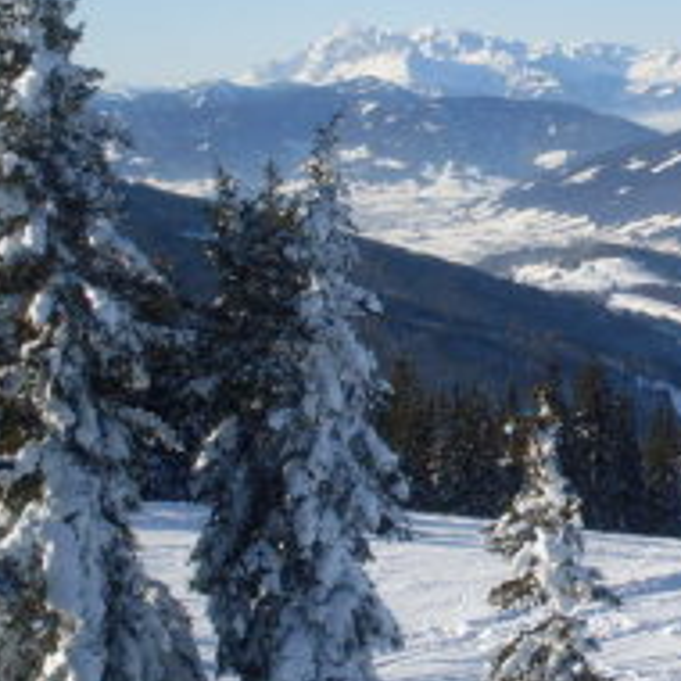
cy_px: 308
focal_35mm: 85
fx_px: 1892
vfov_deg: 20.4
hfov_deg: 20.0
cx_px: 620
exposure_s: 1/350
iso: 80
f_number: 8.4
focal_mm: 6.3
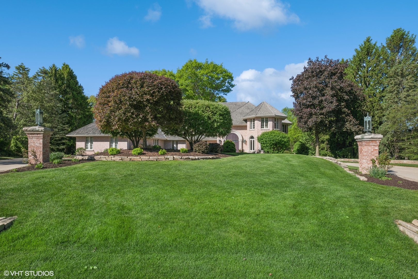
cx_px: 209
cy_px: 140
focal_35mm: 19
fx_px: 221
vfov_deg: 64.6
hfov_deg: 86.9
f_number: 9.5
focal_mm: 19
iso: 200
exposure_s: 1/500
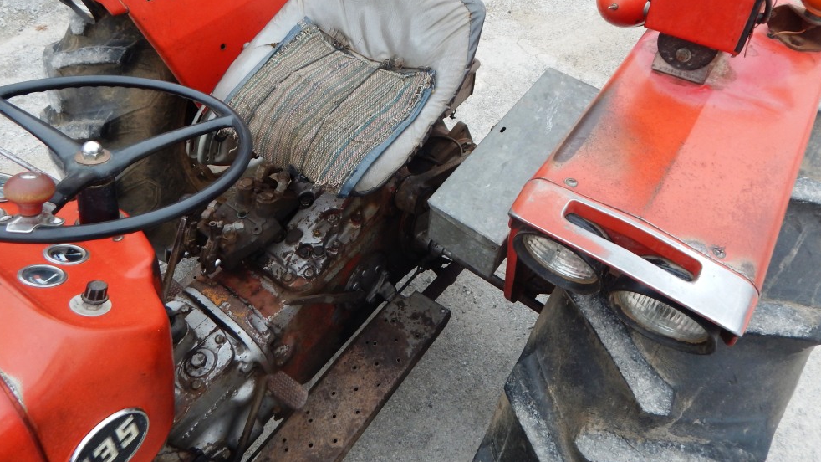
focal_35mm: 25
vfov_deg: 45.2
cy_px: 151
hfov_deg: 74.1
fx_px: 544
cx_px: 405
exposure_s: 1/100
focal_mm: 4
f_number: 3
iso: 125
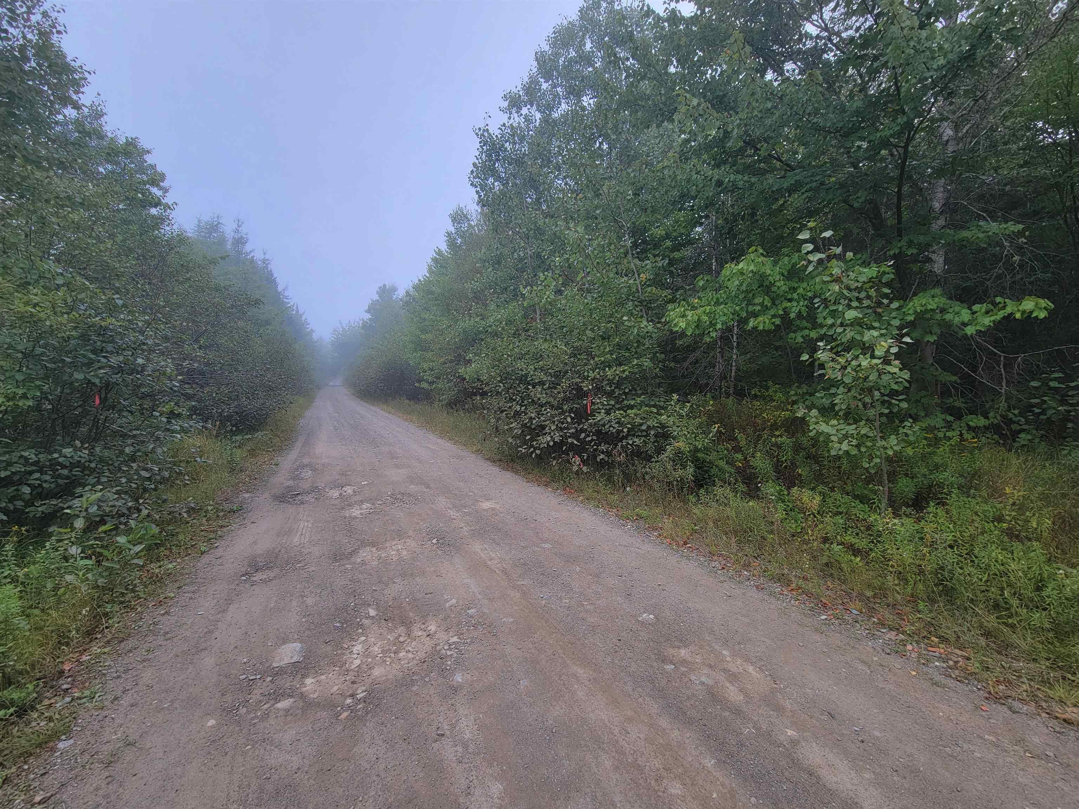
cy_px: 404
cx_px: 540
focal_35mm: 13
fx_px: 405
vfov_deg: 89.9
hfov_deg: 106.2
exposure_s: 1/227
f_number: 2.2
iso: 50
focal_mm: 2.2
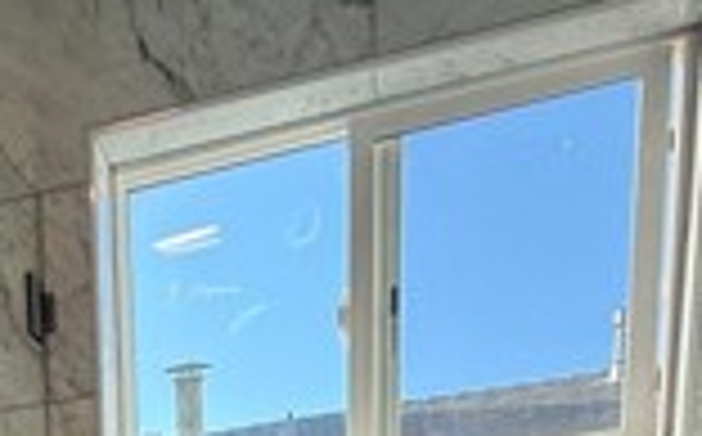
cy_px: 1034
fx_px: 1165
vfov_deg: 14.4
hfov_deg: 31.4
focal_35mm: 61
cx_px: 27
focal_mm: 2.22
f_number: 2.2
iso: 64
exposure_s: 1/120
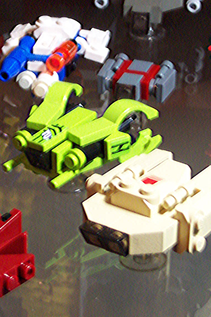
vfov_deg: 9.8
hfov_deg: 6.5
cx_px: 72
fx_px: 1855
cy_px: 137
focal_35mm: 211
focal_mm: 17.6
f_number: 4.8
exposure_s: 1/8
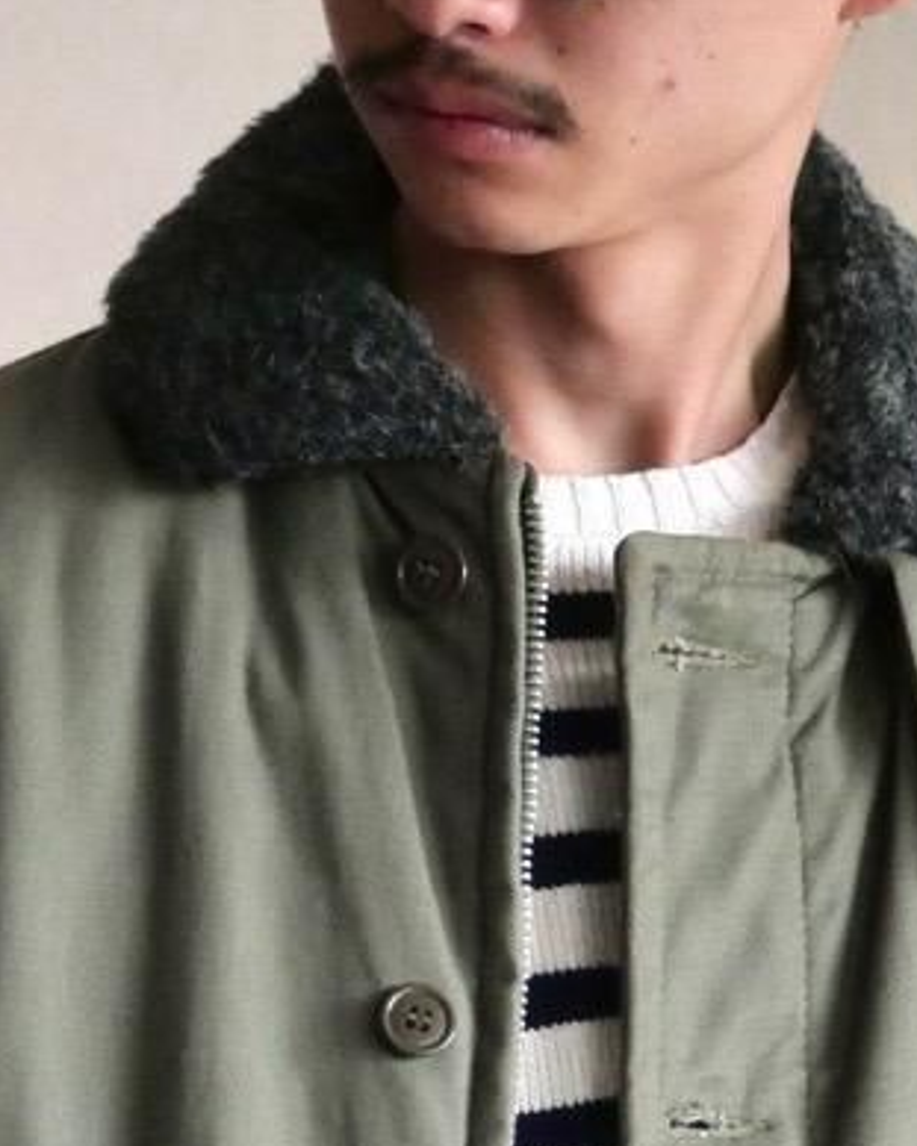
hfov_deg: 4.8
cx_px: 534
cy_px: 1779
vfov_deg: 6.0
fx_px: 10894
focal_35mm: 321
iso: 3200
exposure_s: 1/100
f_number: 3.9
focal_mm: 50
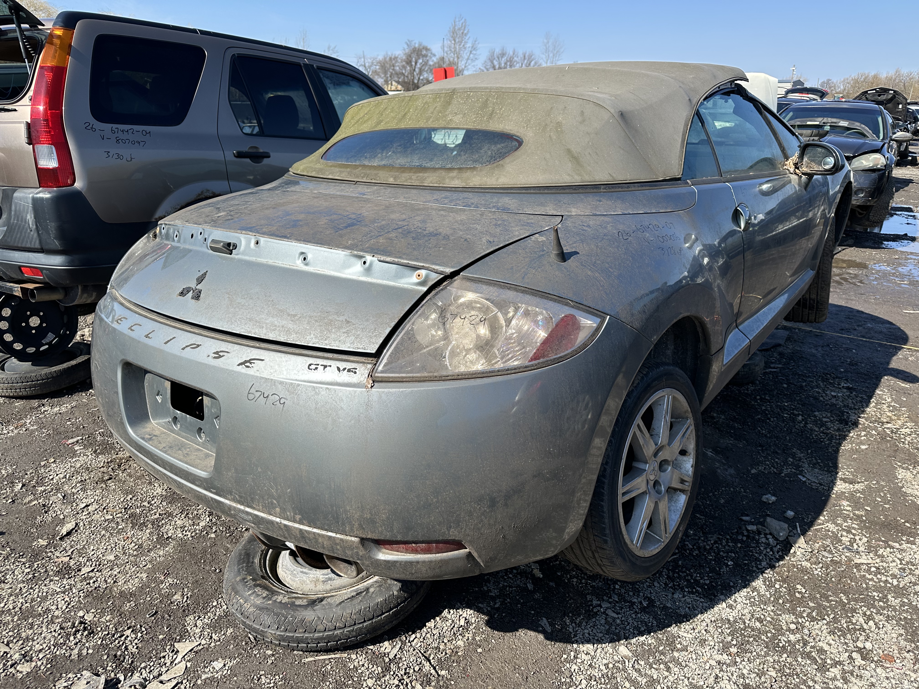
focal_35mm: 24
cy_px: 344
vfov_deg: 56.8
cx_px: 460
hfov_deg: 71.6
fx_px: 637
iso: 80
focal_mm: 6.86
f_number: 1.78
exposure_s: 1/2809
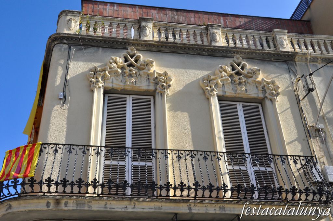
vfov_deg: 34.1
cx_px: 166
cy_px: 110
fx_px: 360
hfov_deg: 49.6
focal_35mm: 39
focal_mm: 26
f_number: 11
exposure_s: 1/500
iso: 640
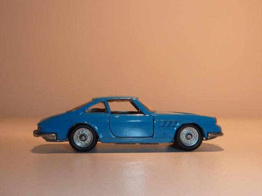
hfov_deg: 39.7
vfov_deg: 30.3
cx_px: 131
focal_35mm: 48
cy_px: 98
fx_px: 363
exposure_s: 1/40
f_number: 4
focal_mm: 4.4
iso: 100
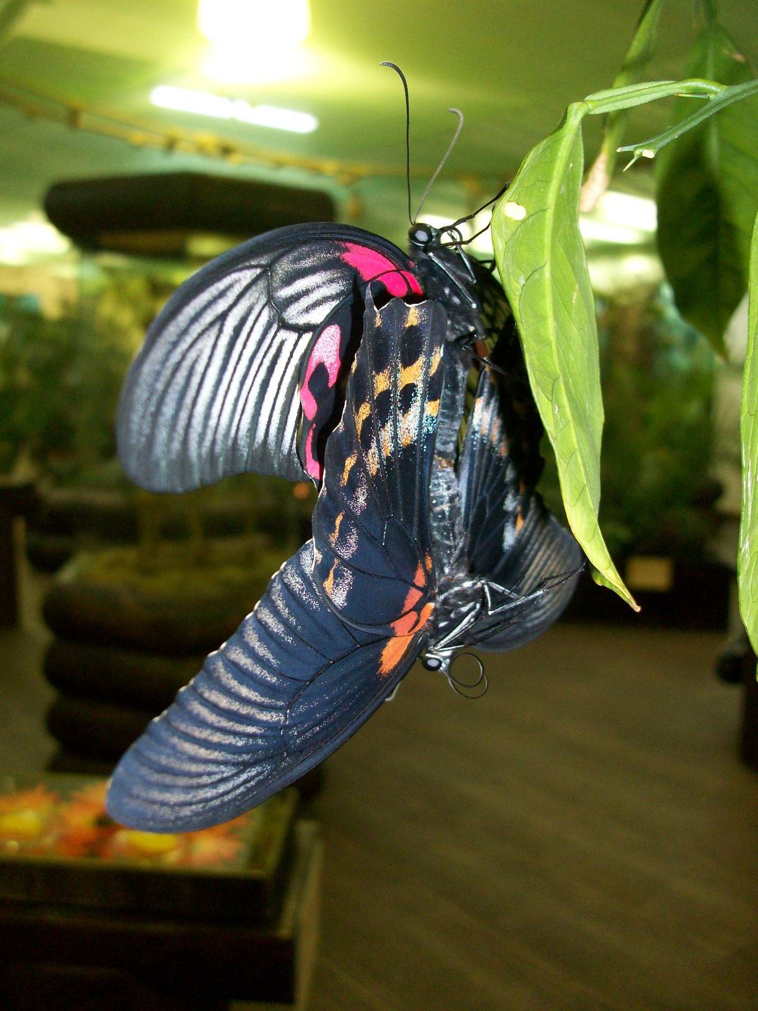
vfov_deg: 54.0
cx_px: 379
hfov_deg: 41.8
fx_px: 993
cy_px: 506
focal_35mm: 34
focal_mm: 5.7
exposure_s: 1/60
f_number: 2.8
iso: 160
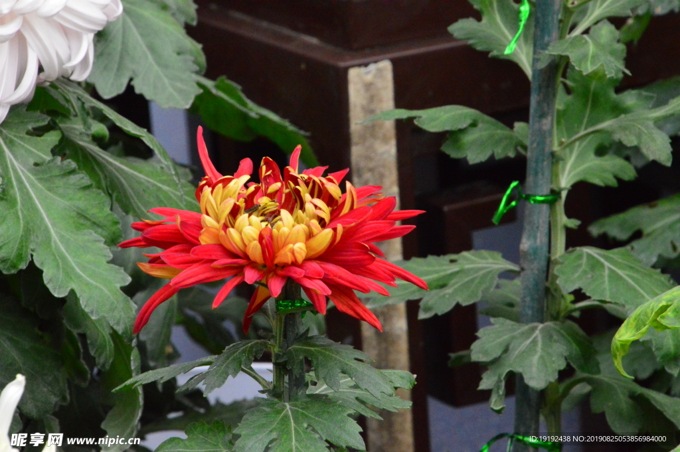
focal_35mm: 450
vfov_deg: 3.1
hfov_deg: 4.6
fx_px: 8493
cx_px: 340
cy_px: 226
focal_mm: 300
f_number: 22
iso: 6400
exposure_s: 1/250
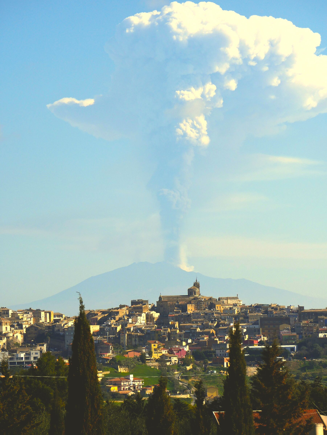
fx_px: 2517
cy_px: 218
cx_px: 164
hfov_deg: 7.4
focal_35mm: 200
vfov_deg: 9.9
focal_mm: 100
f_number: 8
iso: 200
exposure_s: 1/1000
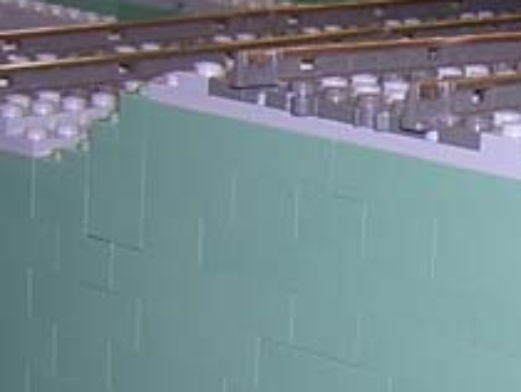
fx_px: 2064
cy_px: 109
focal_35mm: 137
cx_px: 595
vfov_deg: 10.8
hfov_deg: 14.0
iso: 100
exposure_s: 1/60.1
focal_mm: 4.7
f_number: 2.6
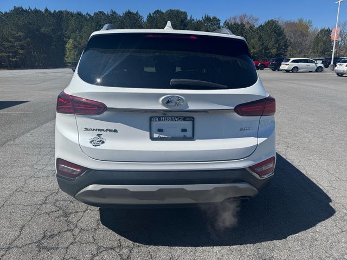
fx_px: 241
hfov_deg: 71.6
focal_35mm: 24
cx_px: 174
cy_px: 130
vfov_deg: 56.8
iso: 80
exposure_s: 1/6410
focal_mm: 6.76
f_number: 1.78
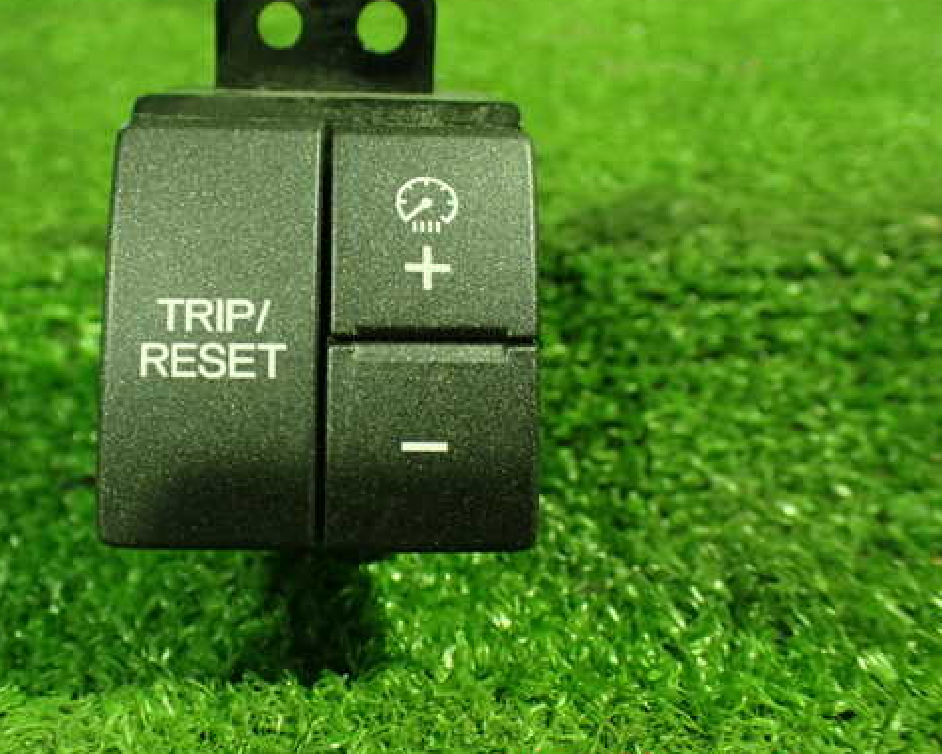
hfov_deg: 48.6
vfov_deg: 40.1
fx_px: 1032
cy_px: 353
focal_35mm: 37
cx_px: 351
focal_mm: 5.4
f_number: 2.3
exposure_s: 1/30
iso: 1000
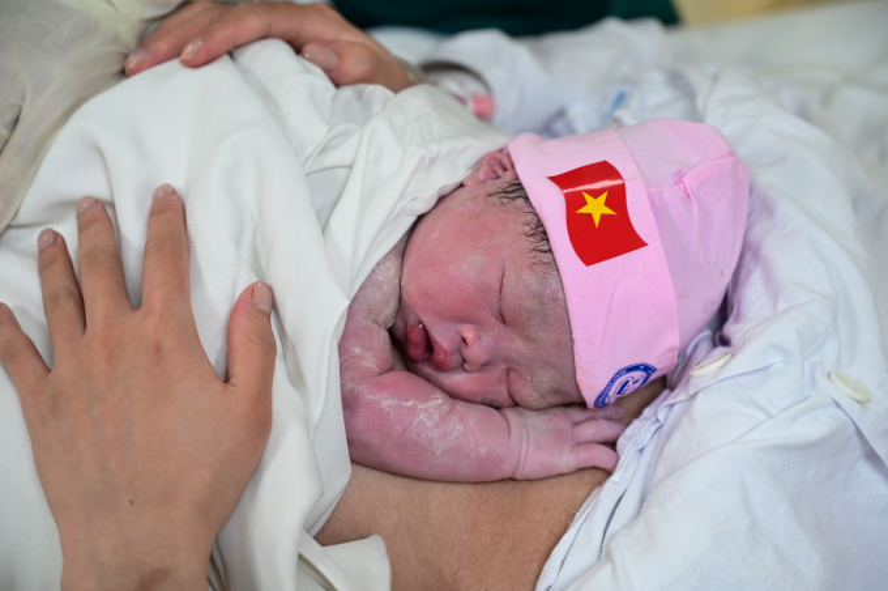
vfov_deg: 19.4
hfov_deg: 28.9
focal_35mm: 70
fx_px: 1725
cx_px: 444
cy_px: 296
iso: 800
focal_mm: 70
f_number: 4
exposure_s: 1/60
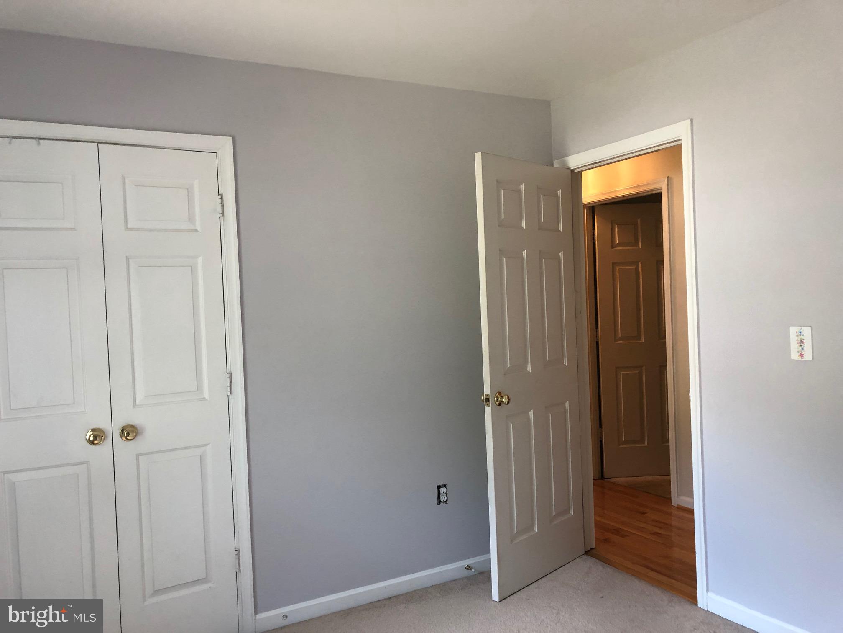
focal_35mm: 28
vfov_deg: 49.7
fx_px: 682
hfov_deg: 63.4
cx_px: 422
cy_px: 316
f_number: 1.8
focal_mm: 3.99
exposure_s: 1/30
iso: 40
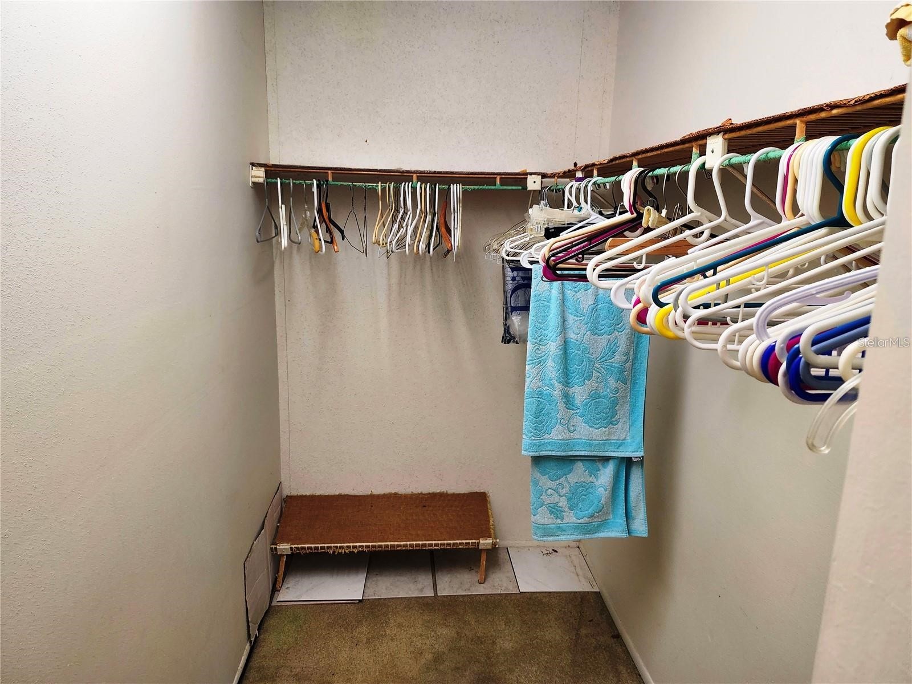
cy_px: 342
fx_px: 606
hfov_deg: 73.9
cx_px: 456
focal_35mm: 23
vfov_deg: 58.9
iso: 500
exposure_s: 1/120
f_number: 1.8
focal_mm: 5.54
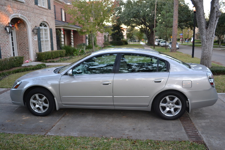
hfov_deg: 61.9
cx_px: 112
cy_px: 75
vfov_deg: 43.6
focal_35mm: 30
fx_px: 188
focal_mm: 20
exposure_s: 1/60
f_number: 3.8
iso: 500
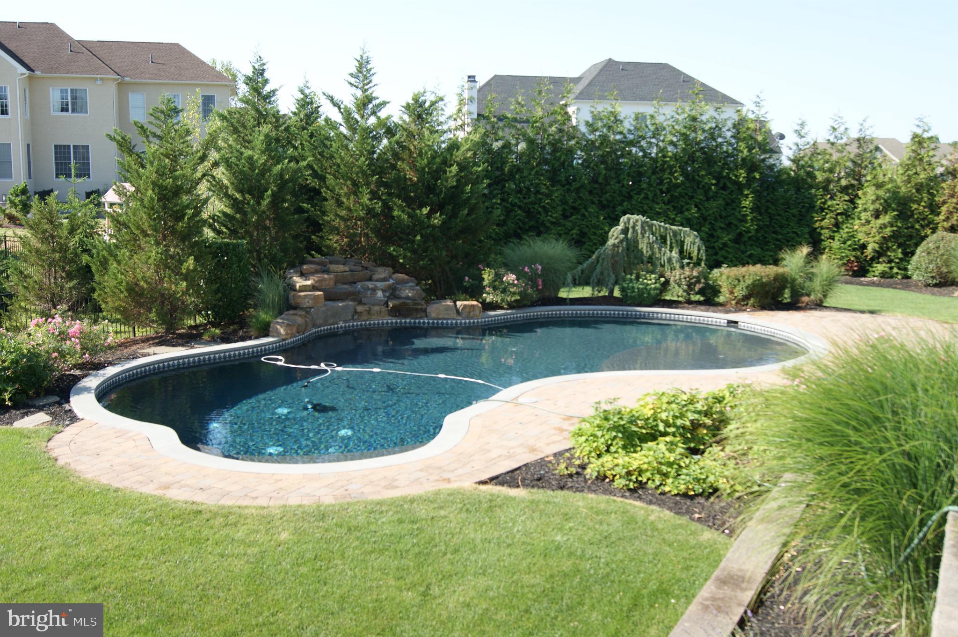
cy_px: 318
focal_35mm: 36
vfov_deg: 36.8
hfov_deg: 53.2
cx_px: 479
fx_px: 957
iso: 100
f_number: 5.6
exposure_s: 1/160
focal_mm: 24
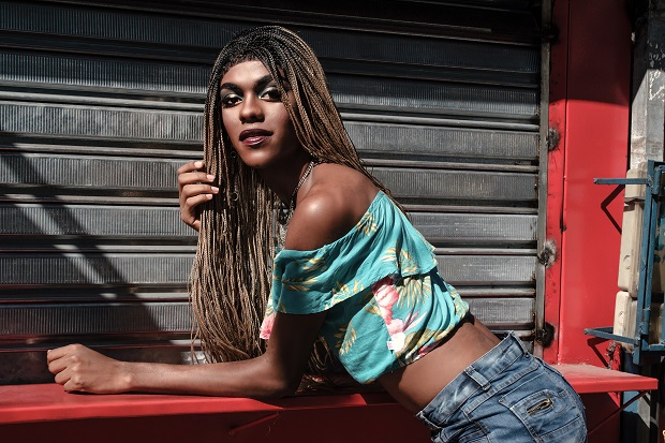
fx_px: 1108
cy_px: 222
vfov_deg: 22.6
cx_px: 332
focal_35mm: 60
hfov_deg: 33.4
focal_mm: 40
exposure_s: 1/500
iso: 100
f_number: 7.1
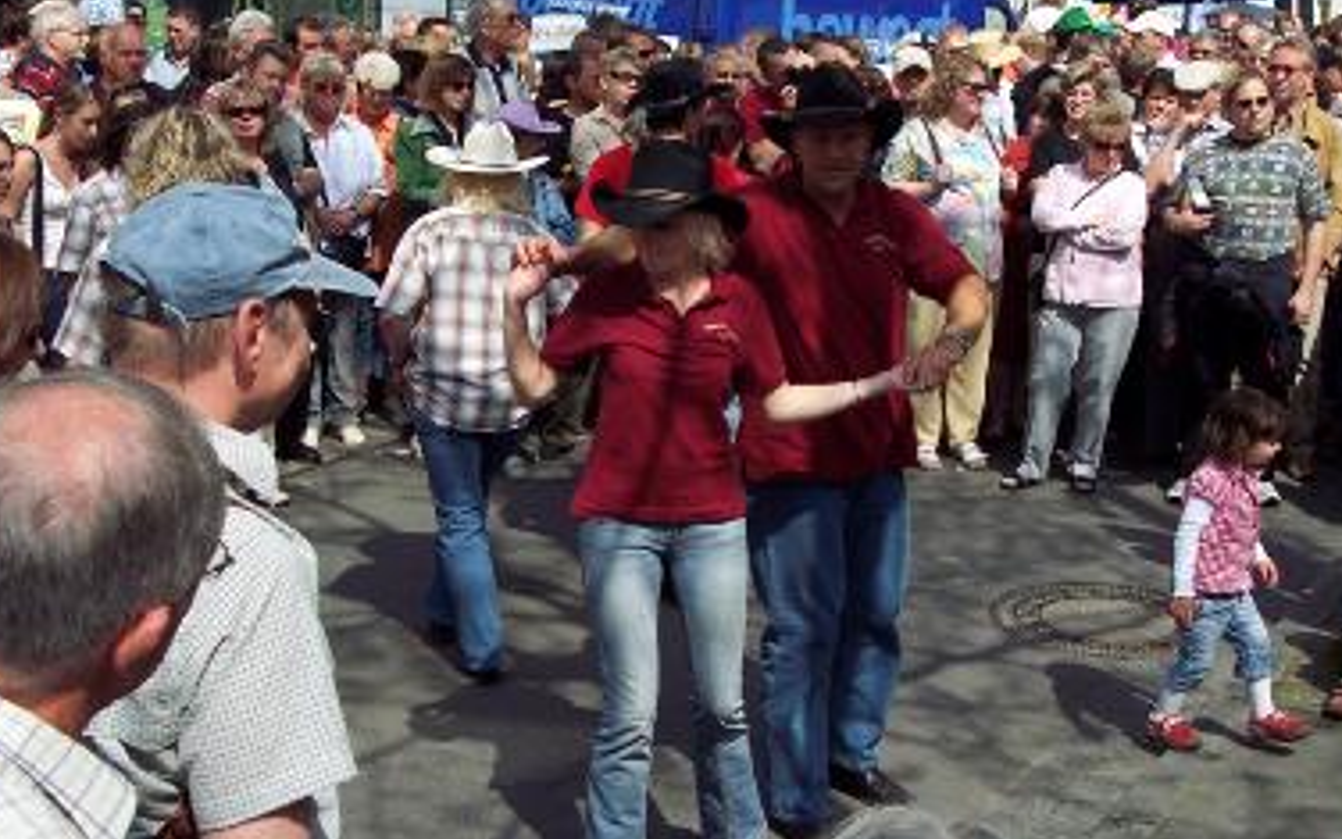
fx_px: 2012
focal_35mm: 55
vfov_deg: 23.5
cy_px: 370
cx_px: 667
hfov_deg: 36.9
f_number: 4
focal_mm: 8
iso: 100
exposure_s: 1/750
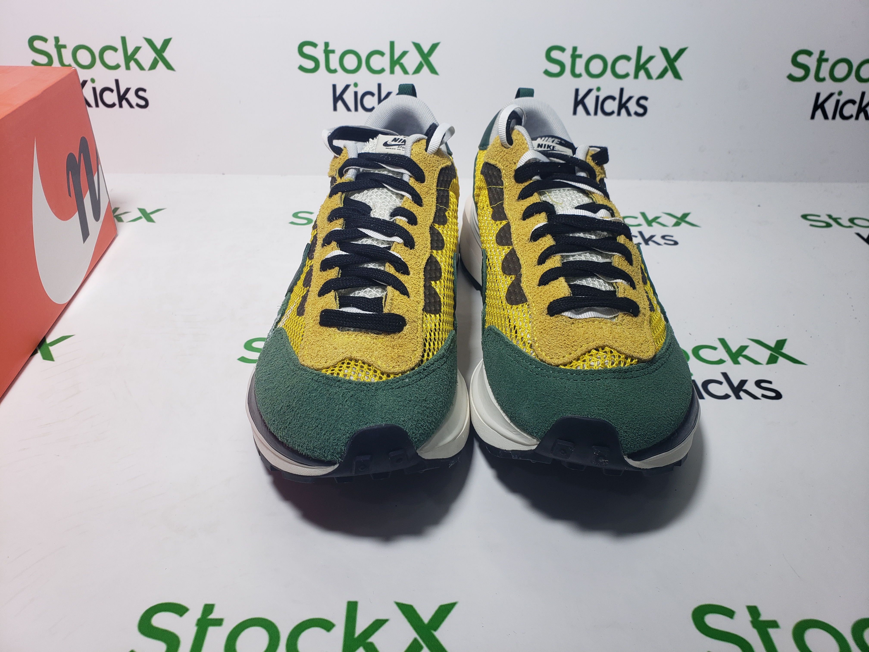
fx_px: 653
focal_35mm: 26
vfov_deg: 53.1
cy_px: 326
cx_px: 434
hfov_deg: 67.3
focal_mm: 4.3
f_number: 2.4
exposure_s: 1/185
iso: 50
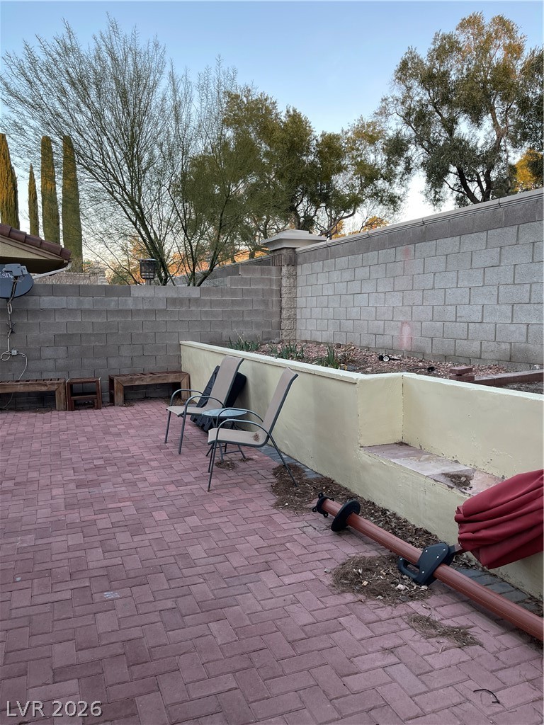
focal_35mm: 25
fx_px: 524
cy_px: 362
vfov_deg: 69.4
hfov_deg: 54.9
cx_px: 272
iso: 64
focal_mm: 5.1
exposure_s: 1/121
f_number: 1.6
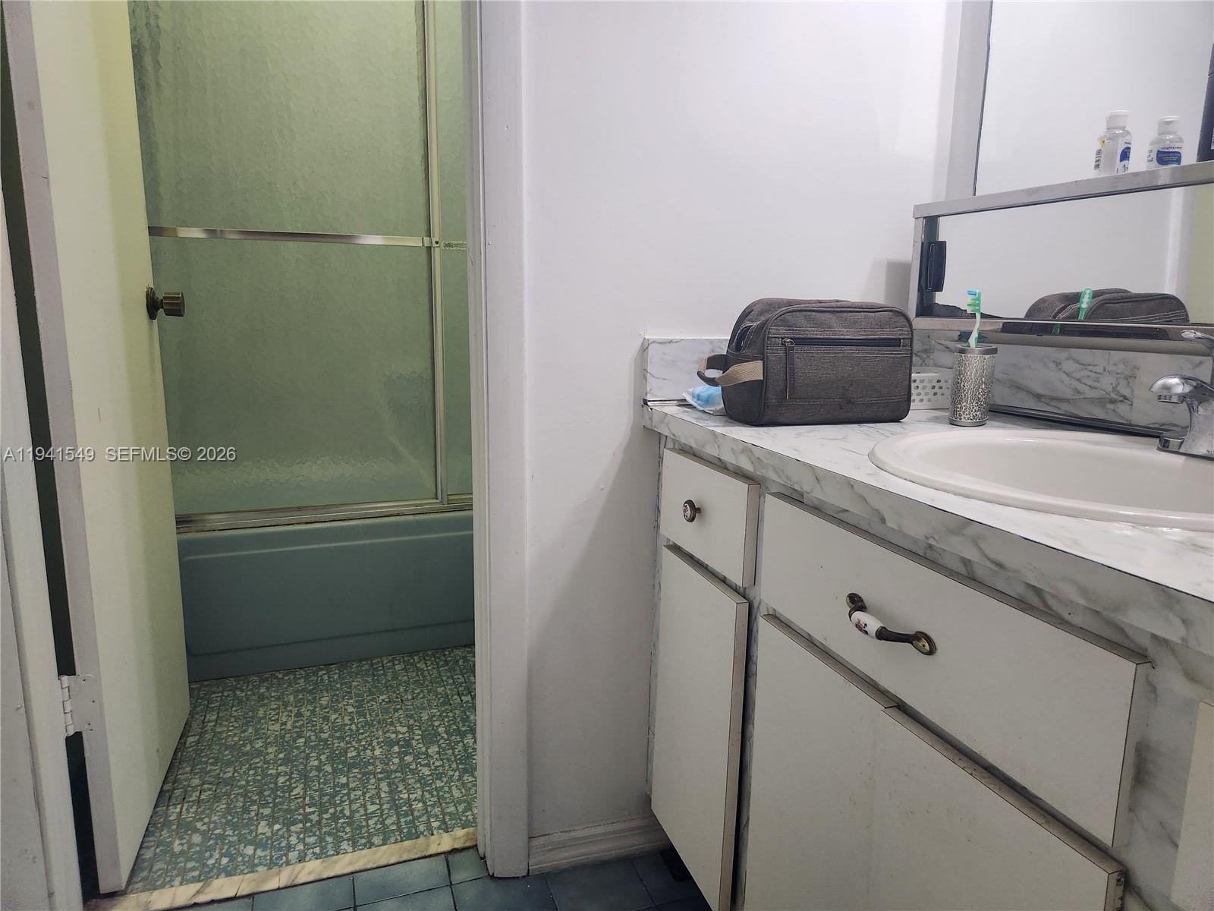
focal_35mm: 23
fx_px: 807
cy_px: 456
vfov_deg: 58.9
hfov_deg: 73.9
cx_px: 607
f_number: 1.8
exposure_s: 1/120
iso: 400
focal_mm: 5.4
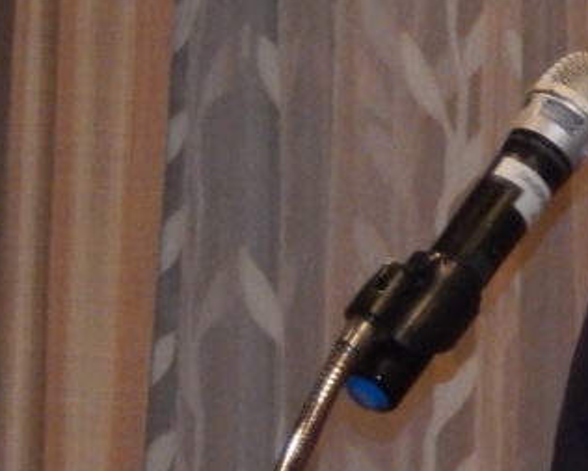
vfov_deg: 1.5
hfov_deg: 1.9
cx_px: 867
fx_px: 17512
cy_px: 253
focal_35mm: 1006
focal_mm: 56.5
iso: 1600
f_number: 5.7
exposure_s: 1/60
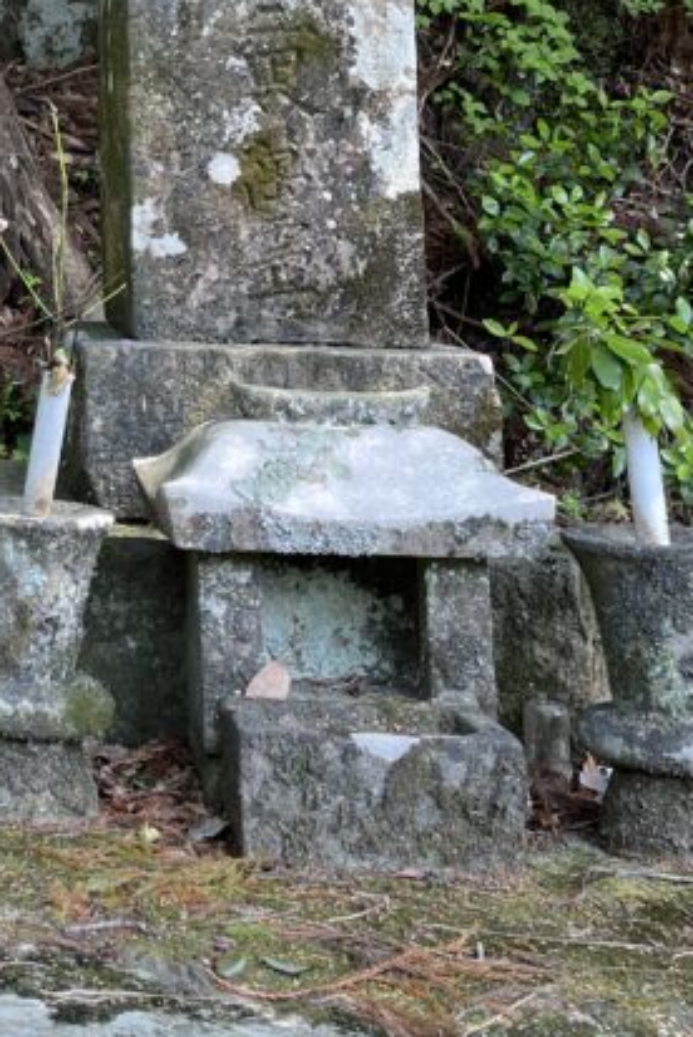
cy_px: -85
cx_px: -226
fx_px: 1931
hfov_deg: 18.8
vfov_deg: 27.6
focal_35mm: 67
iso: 32
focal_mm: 4.2
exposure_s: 1/143
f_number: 1.6
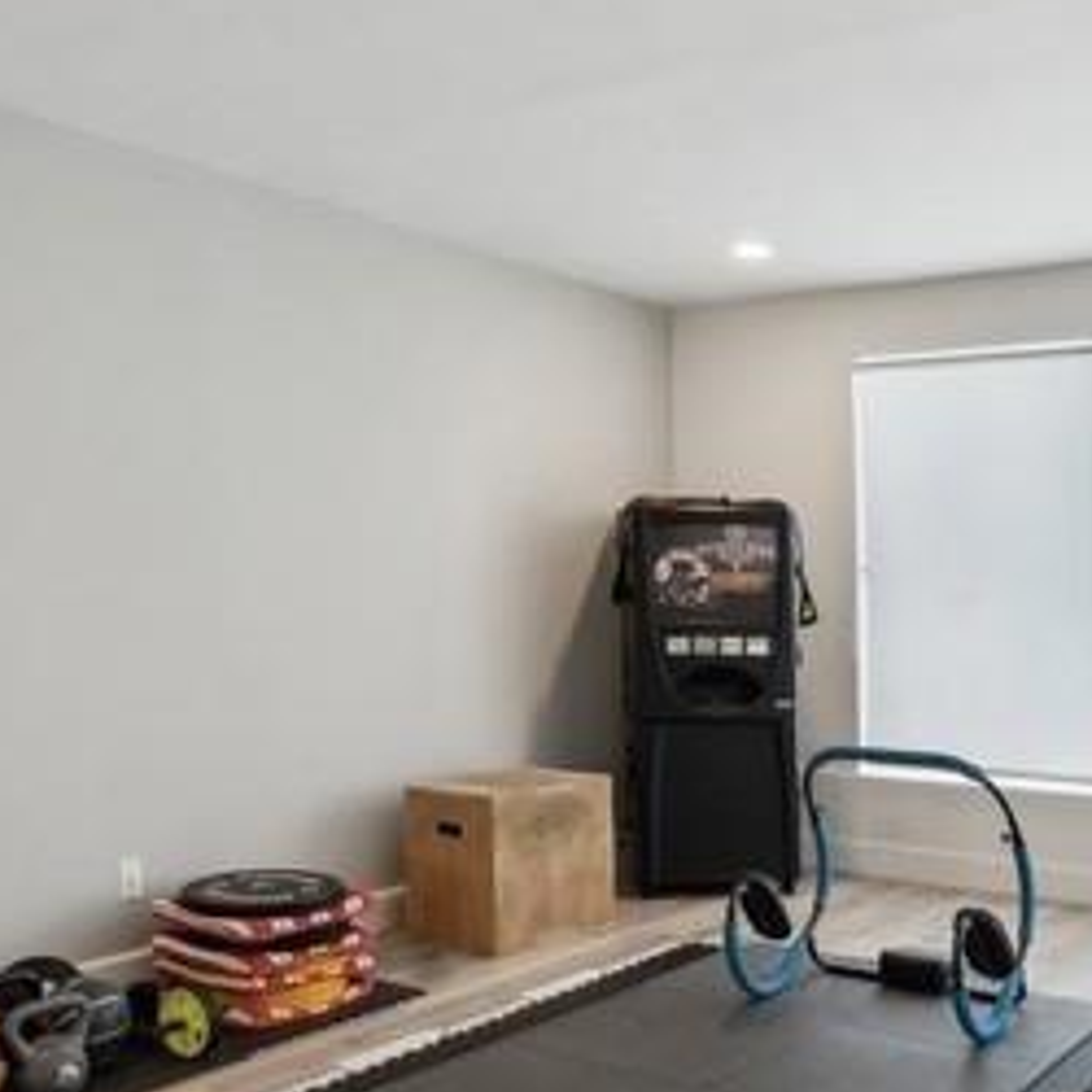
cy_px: 618
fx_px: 1356
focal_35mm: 38
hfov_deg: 43.1
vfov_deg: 43.8
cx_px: 747
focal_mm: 14
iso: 160
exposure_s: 1/13
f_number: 9
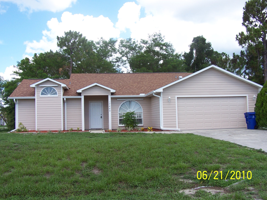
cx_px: 134
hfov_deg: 49.0
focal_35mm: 38
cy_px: 100
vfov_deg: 37.7
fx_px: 293
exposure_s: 1/350
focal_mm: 6.3
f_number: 4
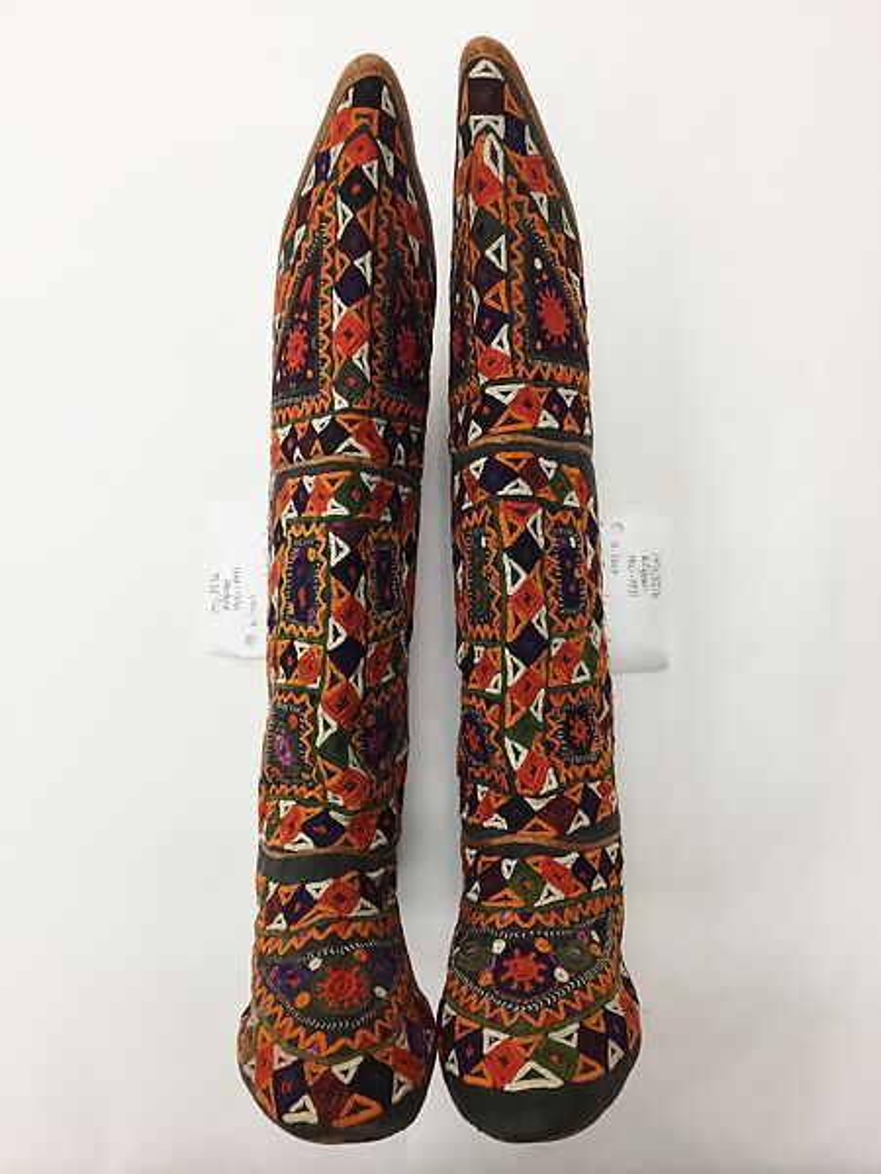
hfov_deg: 45.4
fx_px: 1052
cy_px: 587
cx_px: 440
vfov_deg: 58.4
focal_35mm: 31
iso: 25
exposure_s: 1/40
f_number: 2.4
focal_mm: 3.3
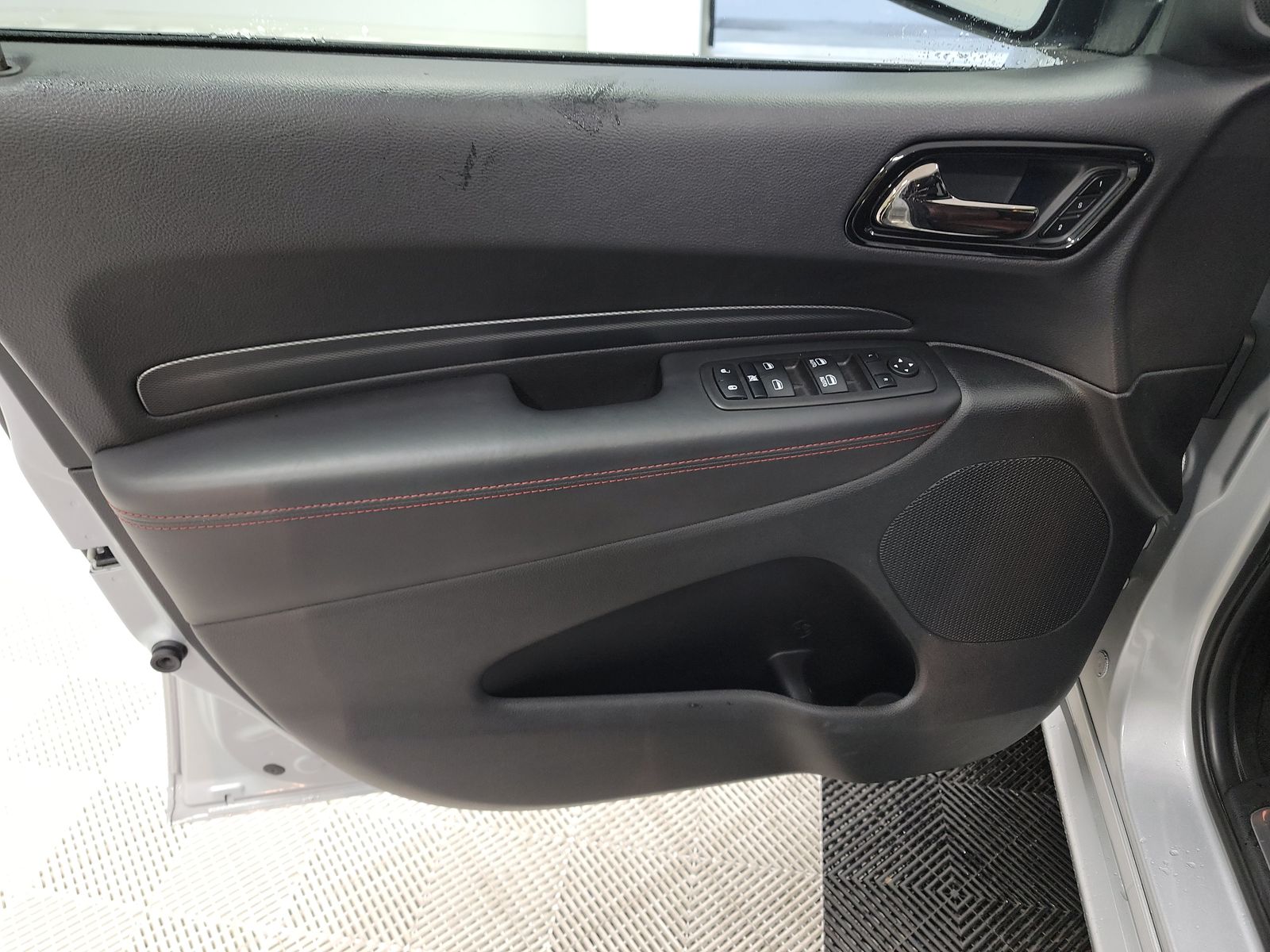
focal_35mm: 24
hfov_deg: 71.6
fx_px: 881
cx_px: 635
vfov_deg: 56.8
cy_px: 476
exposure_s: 1/59
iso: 202
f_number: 1.8
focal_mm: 6.7
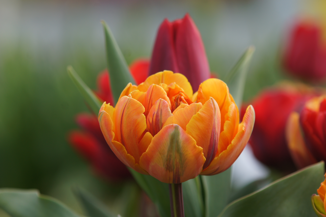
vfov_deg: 7.0
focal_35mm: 195
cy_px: 108
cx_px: 163
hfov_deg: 10.6
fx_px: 1765
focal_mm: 130
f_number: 5.6
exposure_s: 1/400
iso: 200
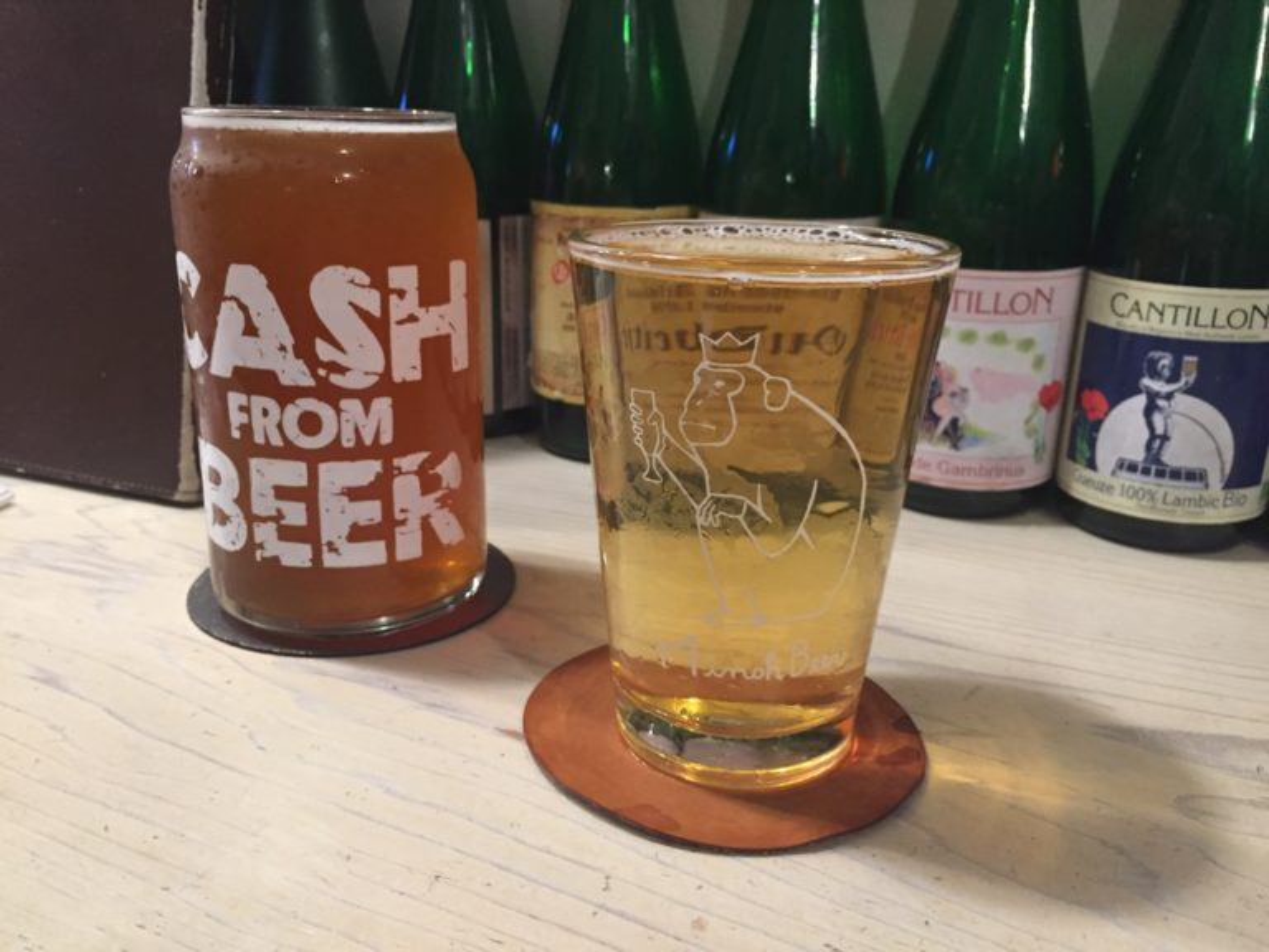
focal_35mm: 29
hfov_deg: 61.7
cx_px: 634
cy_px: 476
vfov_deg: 48.2
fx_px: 1063
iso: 200
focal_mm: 4.15
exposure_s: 1/30
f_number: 2.2
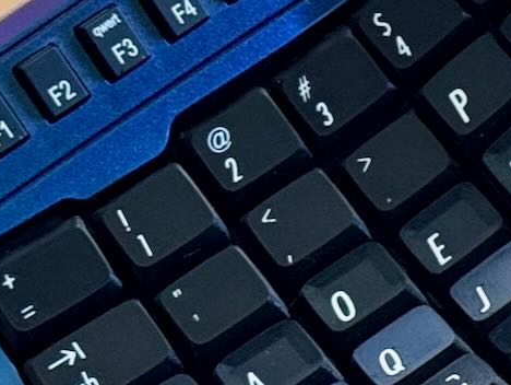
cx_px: 996
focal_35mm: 246
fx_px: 3635
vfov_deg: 6.0
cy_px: 110
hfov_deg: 7.7
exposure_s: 1/60
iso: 200
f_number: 1.78
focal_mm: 6.76
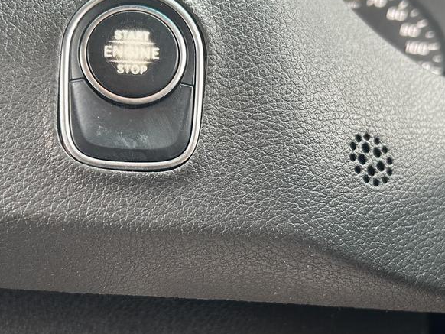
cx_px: 221
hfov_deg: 46.8
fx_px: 514
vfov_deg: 35.8
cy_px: 209
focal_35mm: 40
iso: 125
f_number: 1.5
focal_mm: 5.7
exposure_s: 1/62
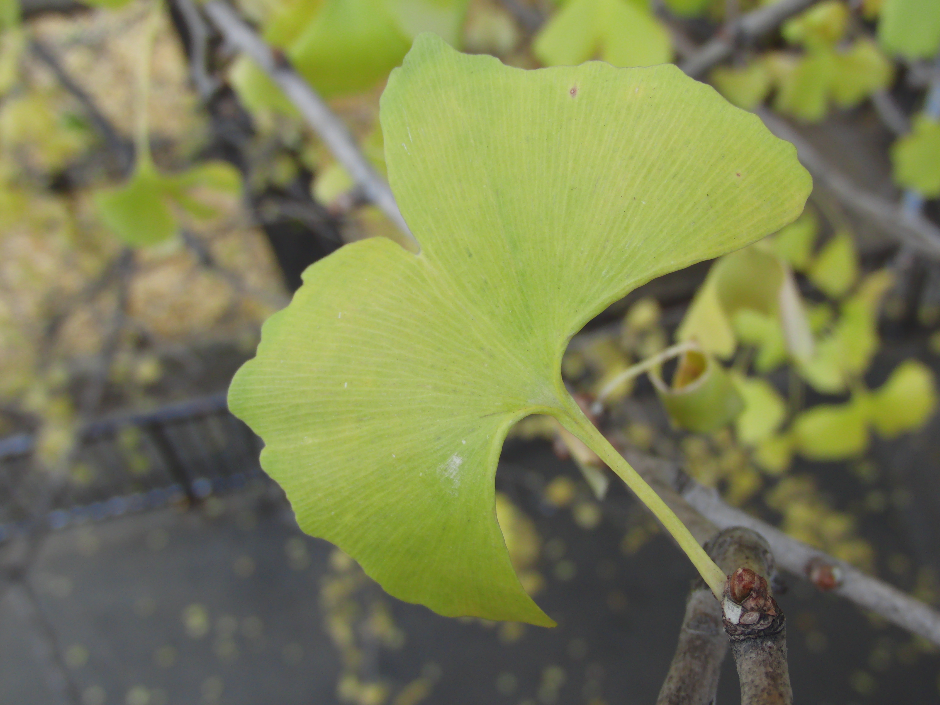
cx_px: 501
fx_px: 1086
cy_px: 370
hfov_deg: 46.8
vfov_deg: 36.0
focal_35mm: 40
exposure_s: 1/80
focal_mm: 6.42
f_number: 3.6
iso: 100
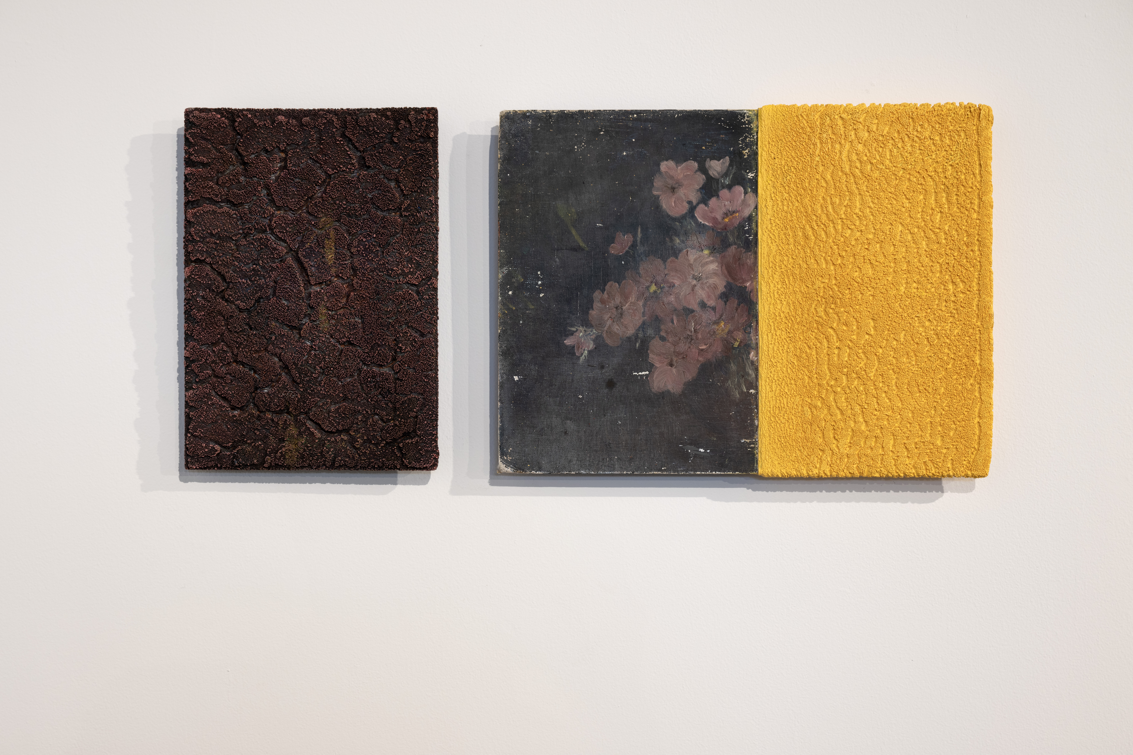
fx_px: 1825
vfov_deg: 23.4
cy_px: 378
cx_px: 566
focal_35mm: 58
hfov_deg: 34.5
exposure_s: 1/8
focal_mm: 58
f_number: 9
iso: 200
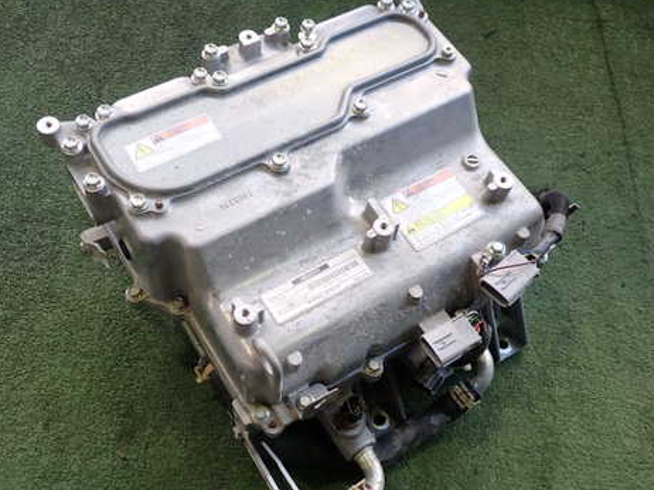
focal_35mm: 39
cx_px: 314
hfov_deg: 47.9
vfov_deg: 36.7
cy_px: 278
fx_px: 736
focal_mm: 5.4
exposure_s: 1/100
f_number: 2.3
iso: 200
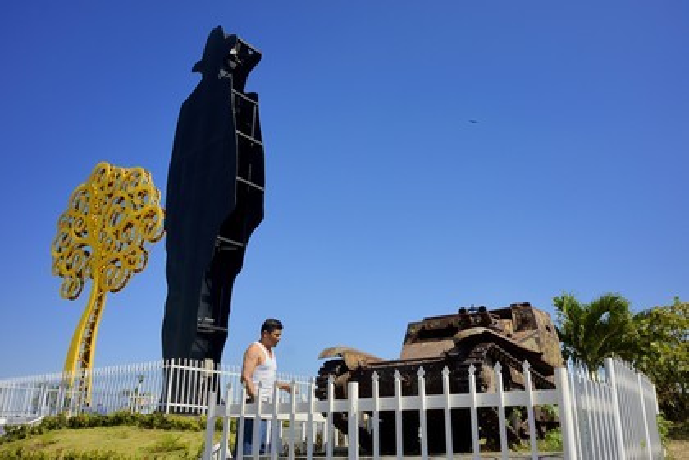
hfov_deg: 65.5
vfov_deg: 46.4
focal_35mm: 28
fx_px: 536
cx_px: 344
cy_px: 230
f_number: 11
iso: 200
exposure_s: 1/320
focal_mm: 18.5
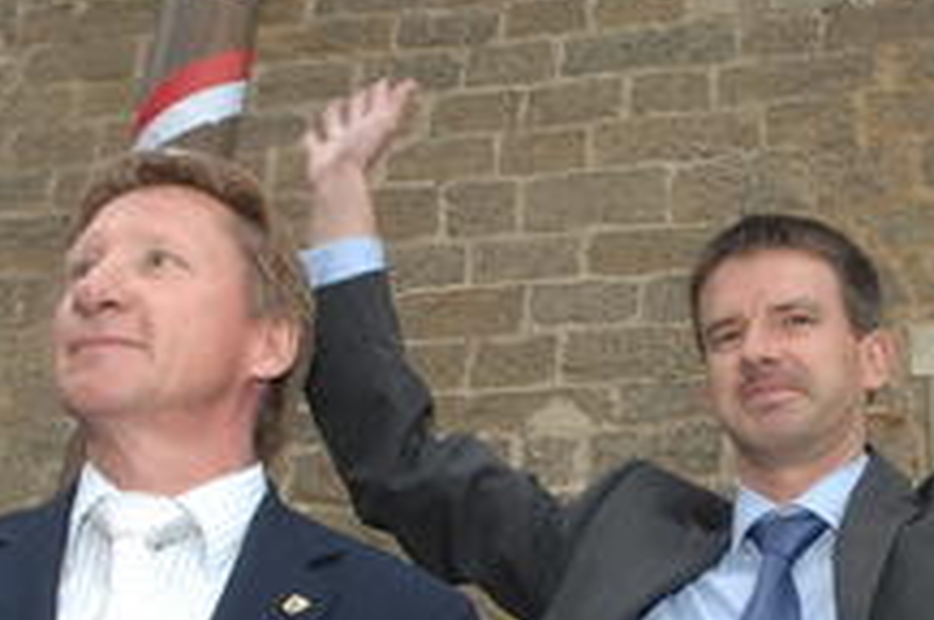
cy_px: 448
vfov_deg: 22.4
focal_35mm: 60
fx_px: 1554
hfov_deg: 32.4
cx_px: 766
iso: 250
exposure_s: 1/60
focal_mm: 14
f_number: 5
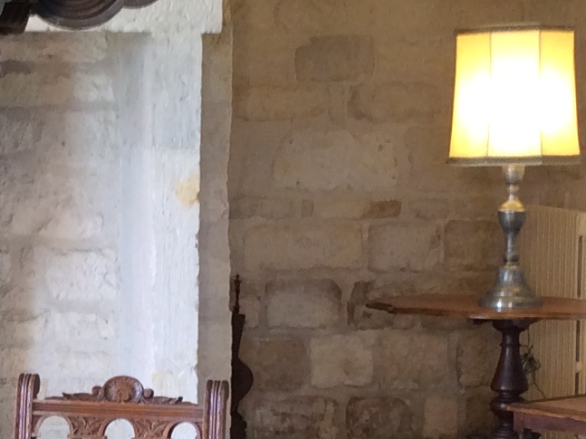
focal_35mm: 128
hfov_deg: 15.3
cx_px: 90
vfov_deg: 11.5
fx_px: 2166
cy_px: 331
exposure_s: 1/25
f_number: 2.4
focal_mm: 3.3
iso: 50
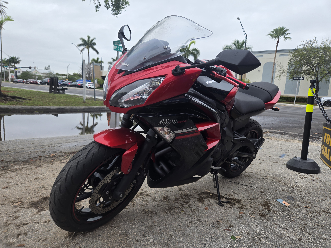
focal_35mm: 23
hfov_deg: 73.9
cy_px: 124
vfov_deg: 58.9
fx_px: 220
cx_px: 166
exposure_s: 1/641
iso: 25
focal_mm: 5.4
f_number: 1.8
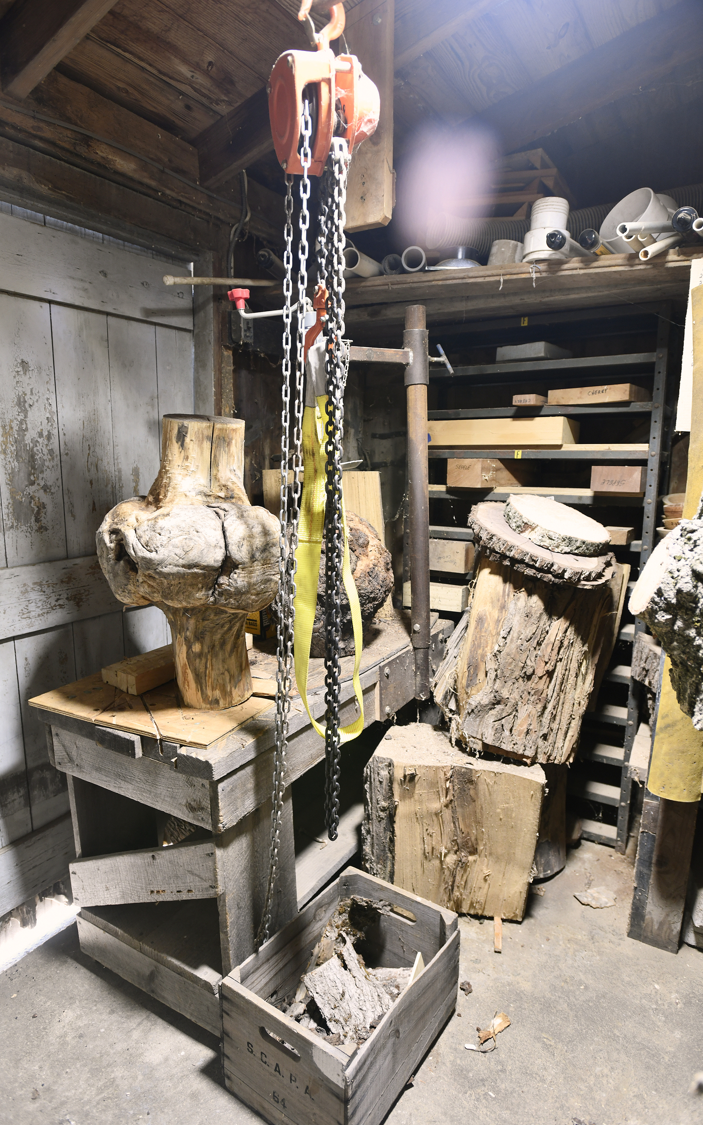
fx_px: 644
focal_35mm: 21
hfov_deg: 57.3
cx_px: 352
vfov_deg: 82.3
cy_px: 572
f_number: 4
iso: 640
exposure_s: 1/60
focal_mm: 20
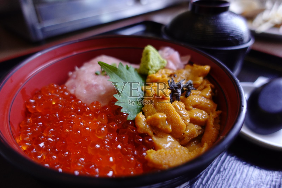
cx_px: 141
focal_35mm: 24
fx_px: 188
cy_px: 94
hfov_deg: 73.7
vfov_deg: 53.1
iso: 200
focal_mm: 9.4
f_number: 1.8
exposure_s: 1/30
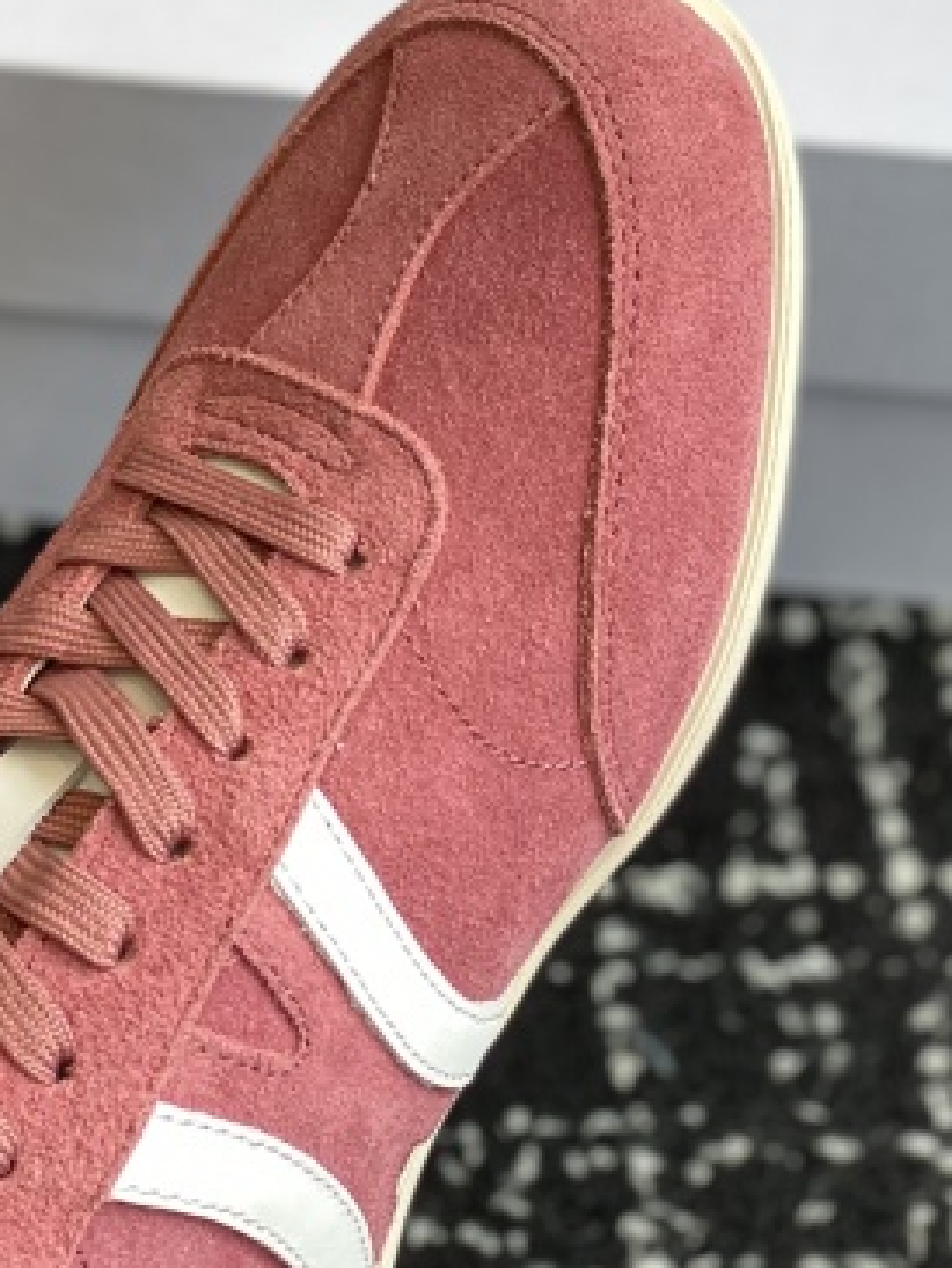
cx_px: 403
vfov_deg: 16.8
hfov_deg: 13.0
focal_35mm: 114
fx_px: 4178
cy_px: -101
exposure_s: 1/122
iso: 20
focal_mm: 6
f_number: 2
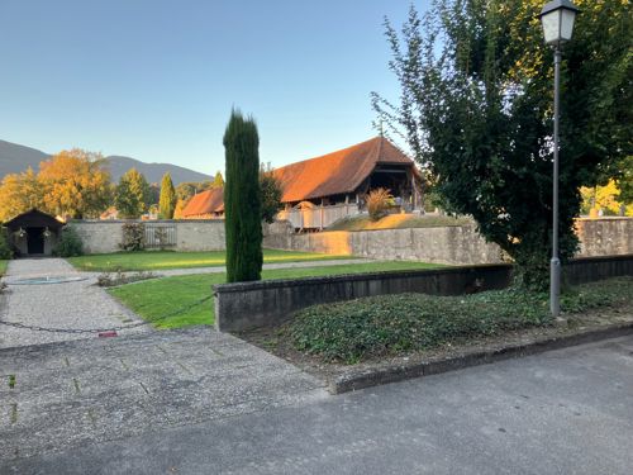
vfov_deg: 49.7
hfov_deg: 63.4
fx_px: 512
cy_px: 238
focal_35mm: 28
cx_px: 316
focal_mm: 3.99
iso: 25
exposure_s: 1/121
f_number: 1.8
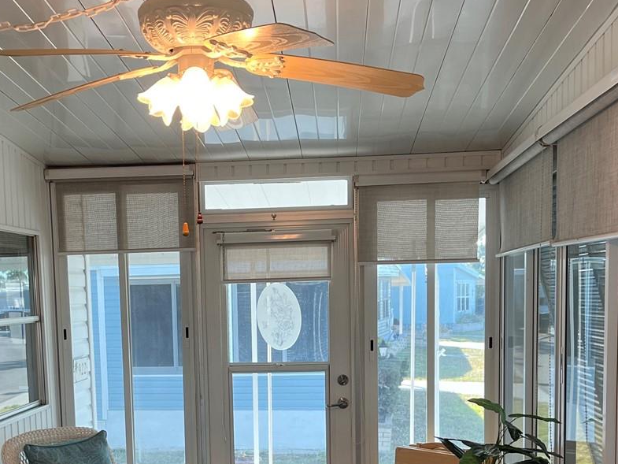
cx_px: 220
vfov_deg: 26.7
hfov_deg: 35.9
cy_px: 406
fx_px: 946
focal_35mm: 53
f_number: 1.6
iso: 80
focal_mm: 5.1
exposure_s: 1/120
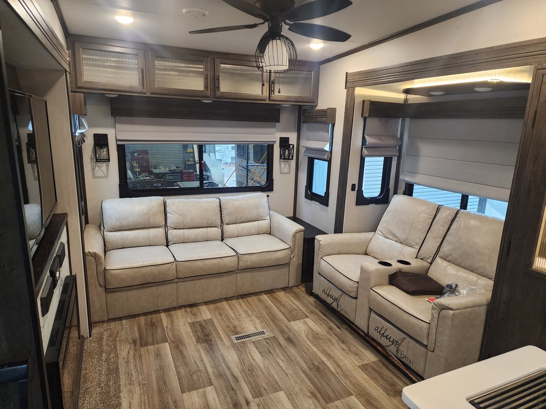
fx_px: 363
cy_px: 204
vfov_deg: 58.9
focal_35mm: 23
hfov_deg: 73.9
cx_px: 273
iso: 640
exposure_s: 1/120
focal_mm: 6.4
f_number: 1.8
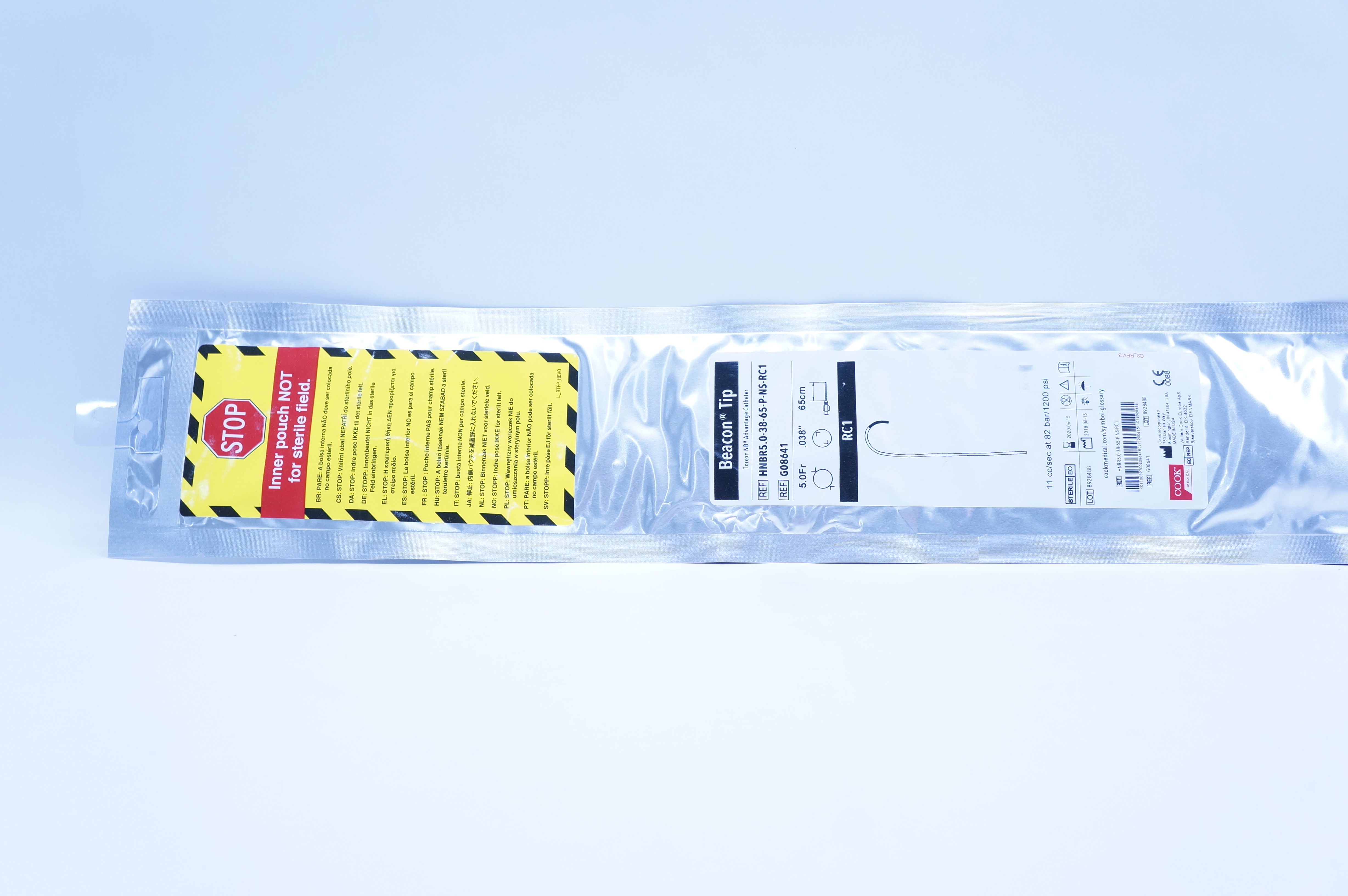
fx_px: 1290
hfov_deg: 55.2
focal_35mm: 34
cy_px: 448
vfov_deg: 38.3
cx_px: 674
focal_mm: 23
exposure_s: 1/125
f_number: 5.6
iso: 800
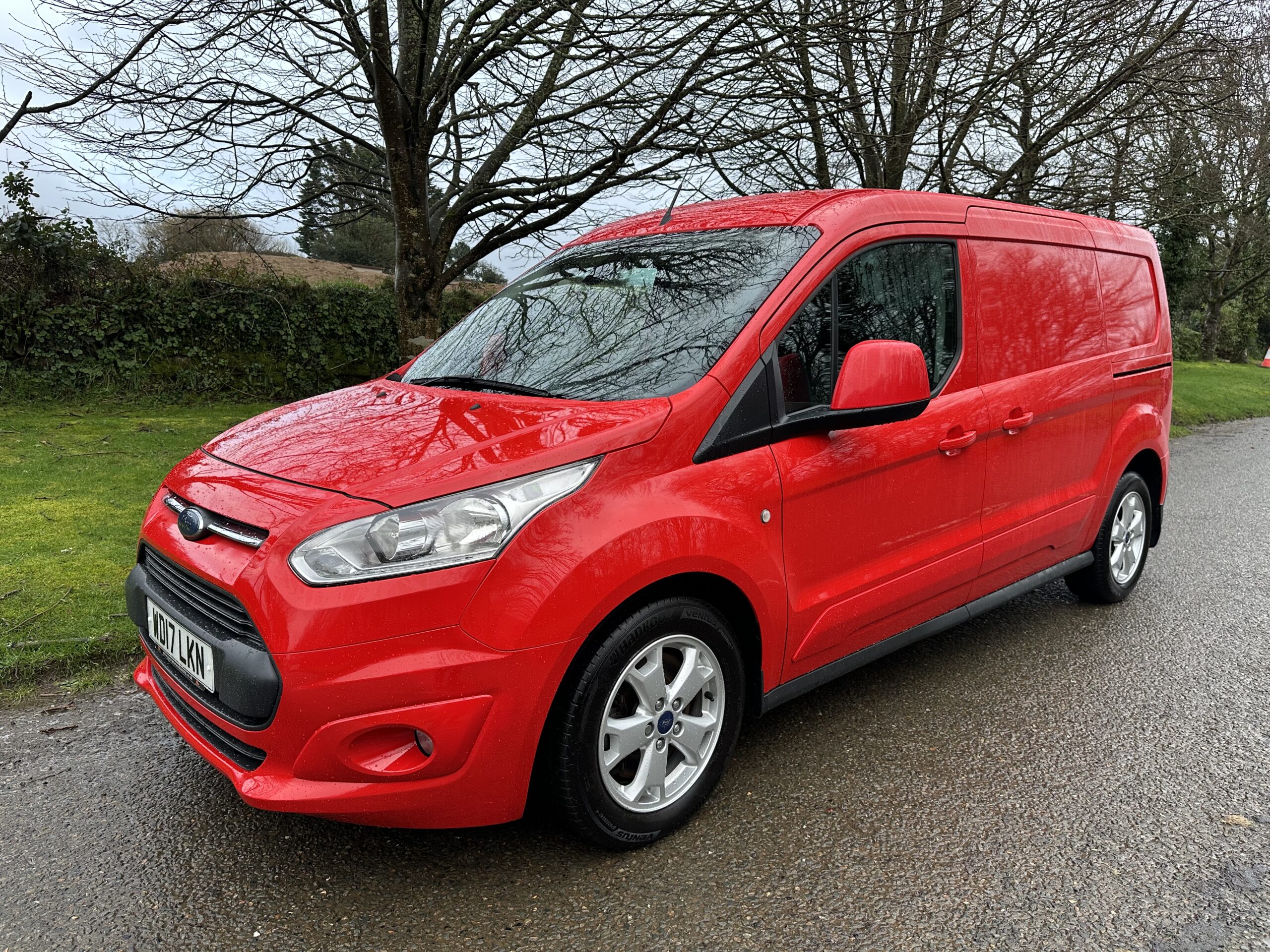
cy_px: 476
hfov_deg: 71.6
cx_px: 635
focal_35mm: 24
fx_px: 881
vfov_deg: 56.8
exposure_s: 1/121
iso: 100
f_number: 1.78
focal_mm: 6.86
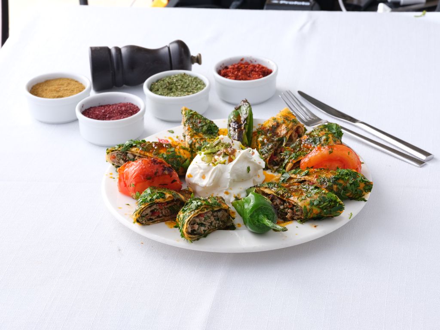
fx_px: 1208
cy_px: 165
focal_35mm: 95
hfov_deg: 20.7
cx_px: 220
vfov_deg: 15.6
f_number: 18
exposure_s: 1/125
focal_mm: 120
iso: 1600
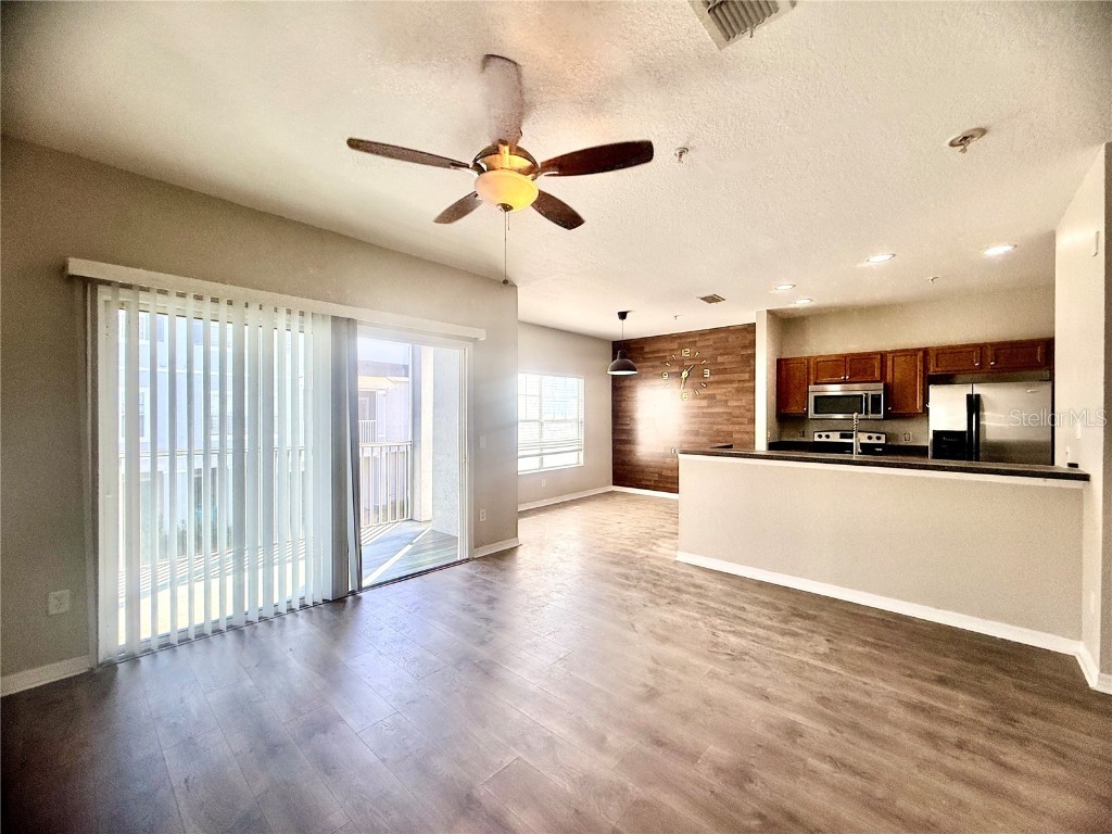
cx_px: 556
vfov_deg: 85.7
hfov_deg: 102.1
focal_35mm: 14
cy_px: 417
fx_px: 450
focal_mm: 2.22
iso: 64
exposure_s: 1/120
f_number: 2.2
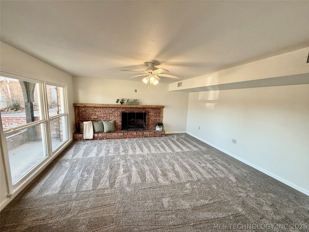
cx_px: 154
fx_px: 125
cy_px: 116
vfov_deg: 85.7
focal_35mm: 14
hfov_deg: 102.1
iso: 160
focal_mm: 2.22
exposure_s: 1/120
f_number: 2.2
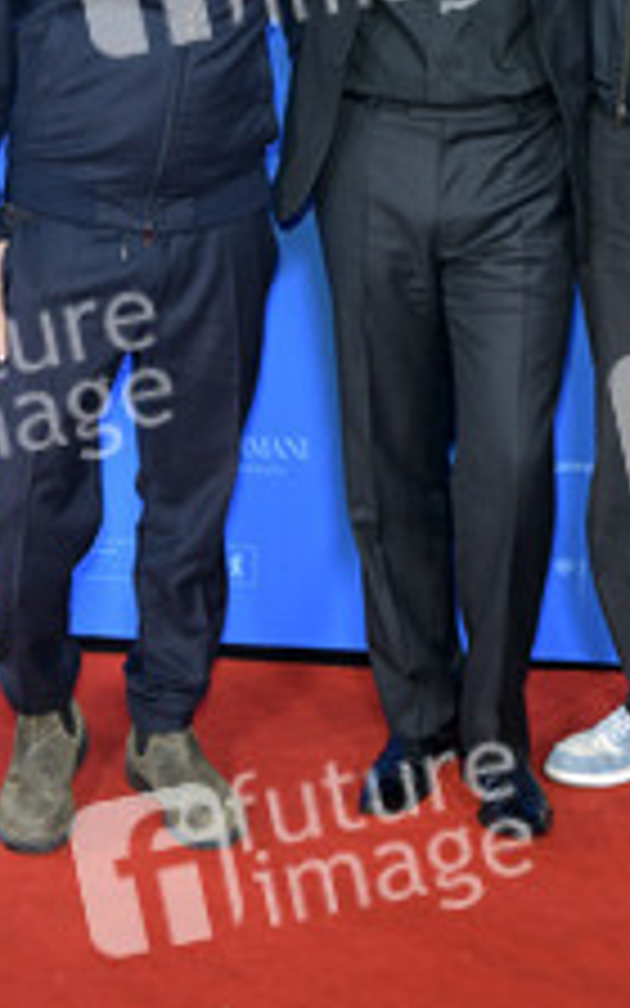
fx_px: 2253
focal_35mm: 82
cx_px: 432
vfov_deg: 24.7
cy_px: 176
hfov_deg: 15.9
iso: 1600
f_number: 5.6
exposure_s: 1/160
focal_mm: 45
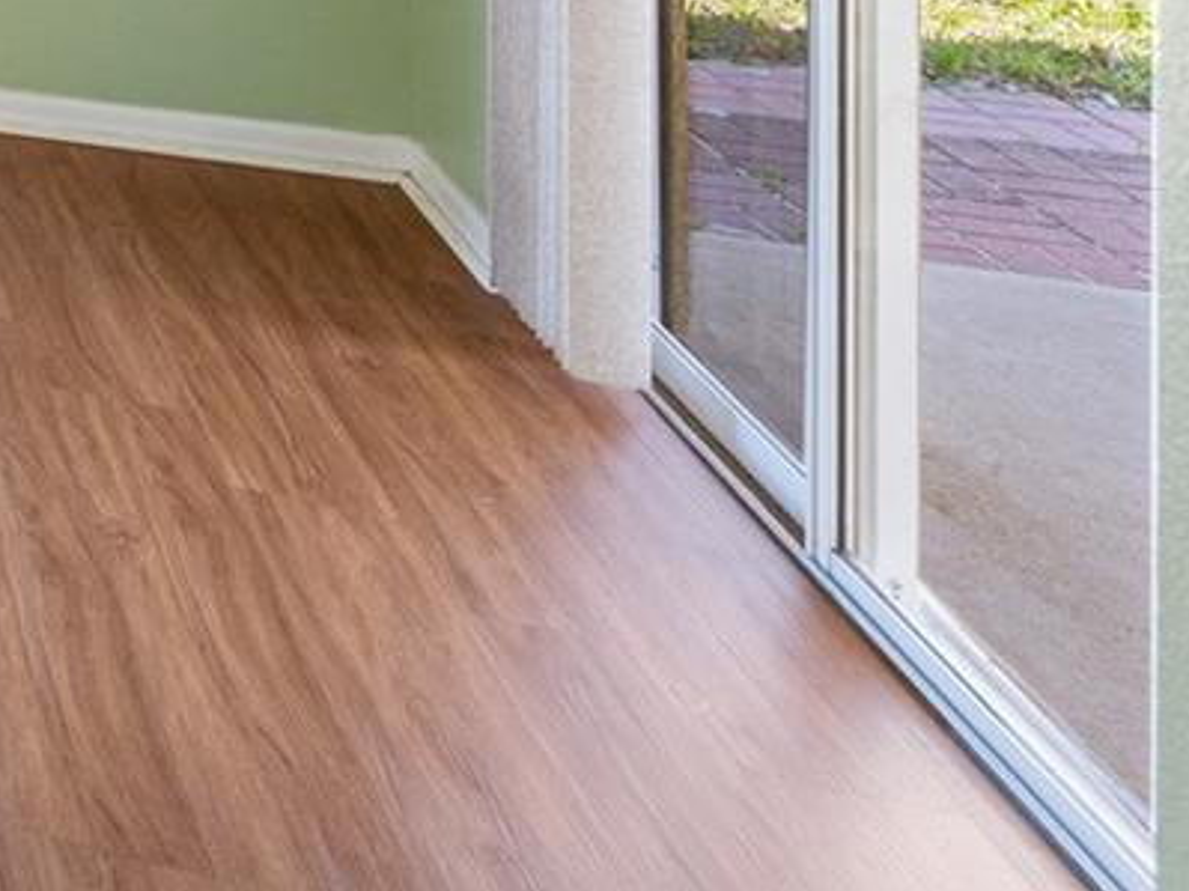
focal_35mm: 54
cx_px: -1171
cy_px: -617
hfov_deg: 19.6
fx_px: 1854
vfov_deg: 20.7
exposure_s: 1/25
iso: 320
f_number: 8
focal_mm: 14
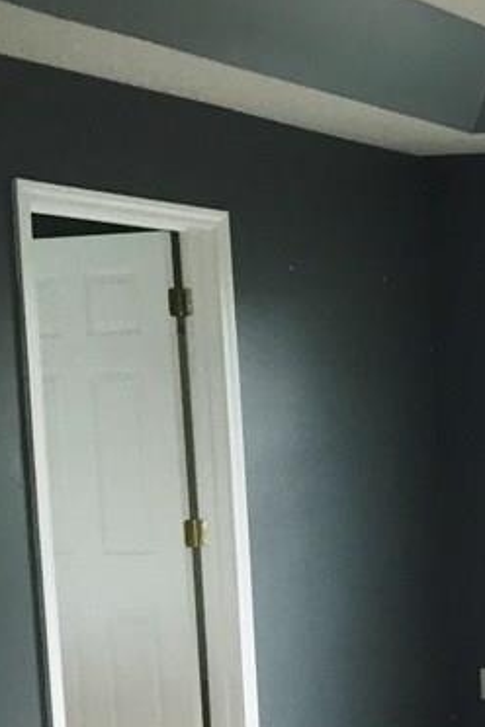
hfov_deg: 14.0
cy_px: 555
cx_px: 962
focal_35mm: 83
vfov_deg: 24.2
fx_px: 1677
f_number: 2.2
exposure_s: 1/30
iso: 40
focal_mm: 4.15
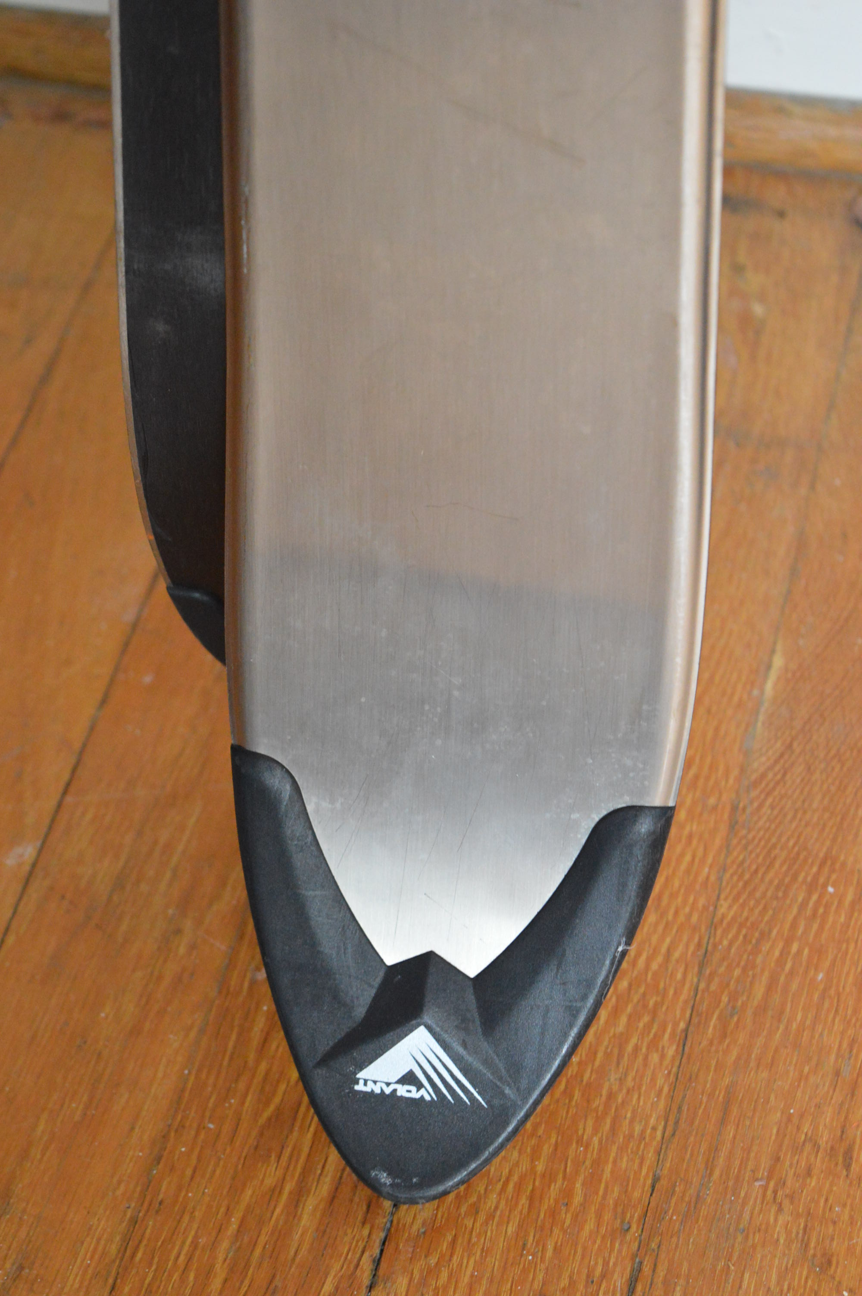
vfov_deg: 24.6
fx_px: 2968
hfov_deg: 16.5
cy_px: 648
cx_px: 431
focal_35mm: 82
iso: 3200
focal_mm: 55
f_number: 5.6
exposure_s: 1/60
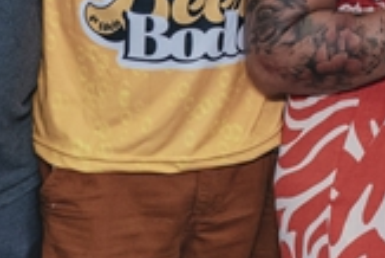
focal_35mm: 164
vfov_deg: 8.3
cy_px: -65
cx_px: 409
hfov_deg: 12.3
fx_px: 1755
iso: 1600
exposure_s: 1/200
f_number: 3.2
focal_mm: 24
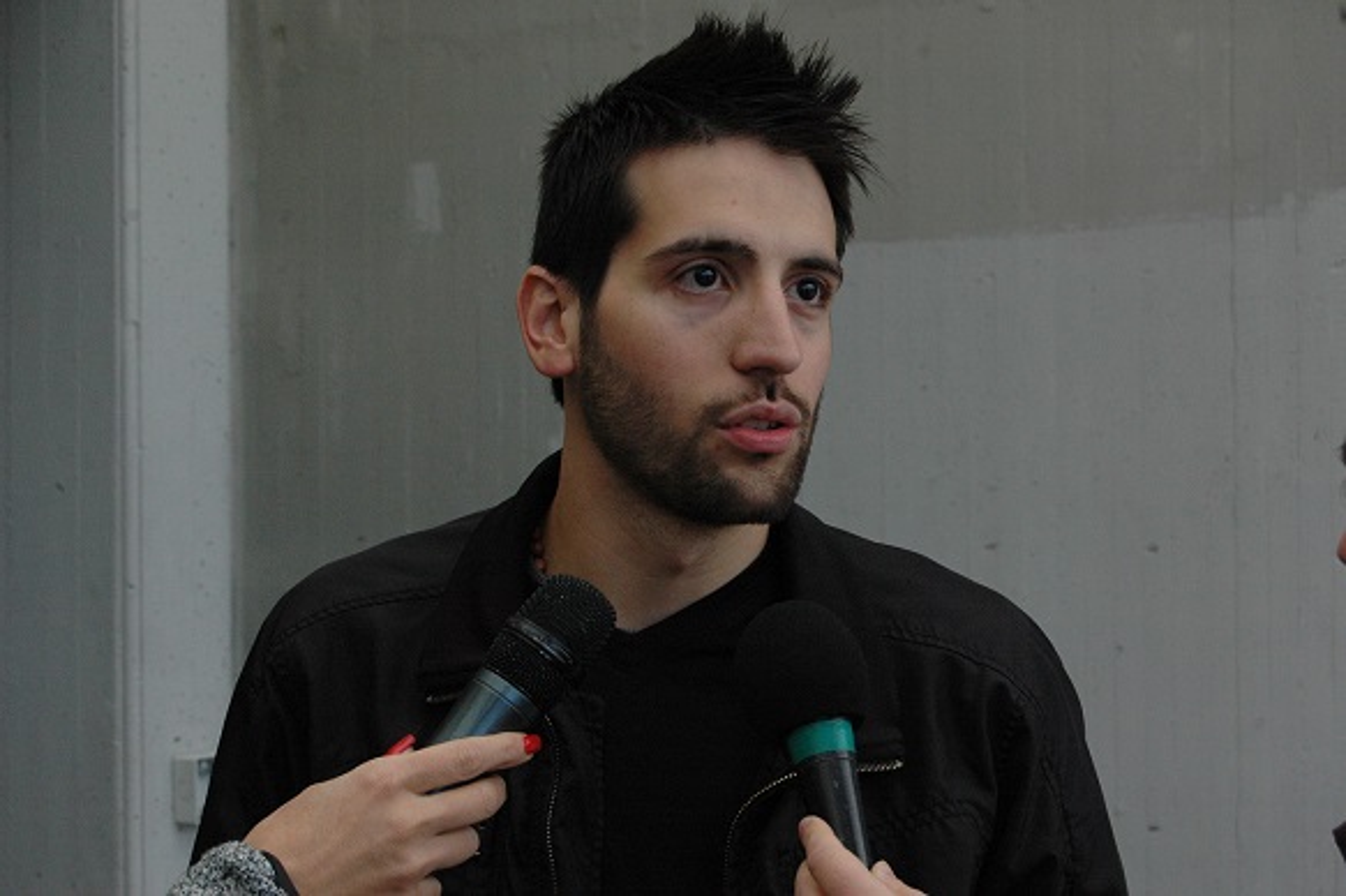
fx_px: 3083
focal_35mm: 82
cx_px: 673
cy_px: 448
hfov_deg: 24.6
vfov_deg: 16.5
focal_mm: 55
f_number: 9
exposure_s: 1/250
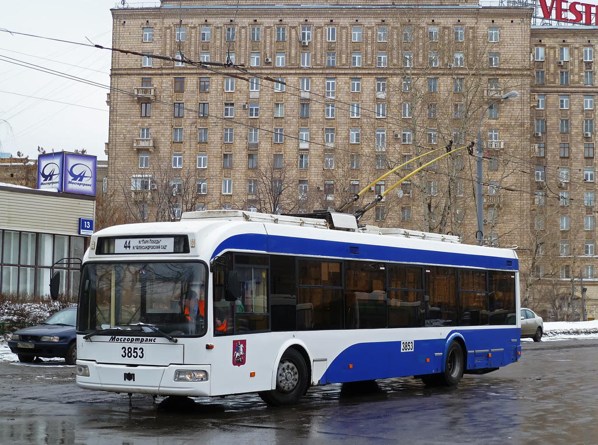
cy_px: 222
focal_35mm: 61
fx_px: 1051
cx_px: 299
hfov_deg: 31.8
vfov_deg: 23.9
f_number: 4.1
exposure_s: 1/200
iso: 80
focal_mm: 10.9
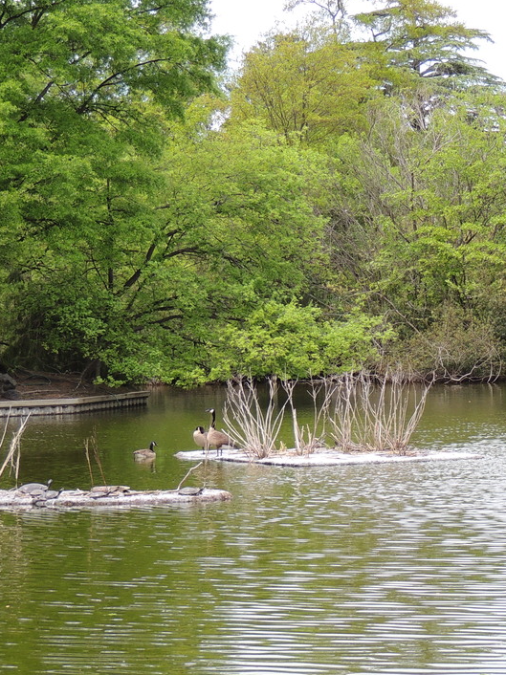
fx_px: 2652
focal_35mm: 136
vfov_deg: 14.5
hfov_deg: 10.8
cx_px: 473
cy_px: 316
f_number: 3.9
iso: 100
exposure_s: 1/320
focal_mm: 13.3
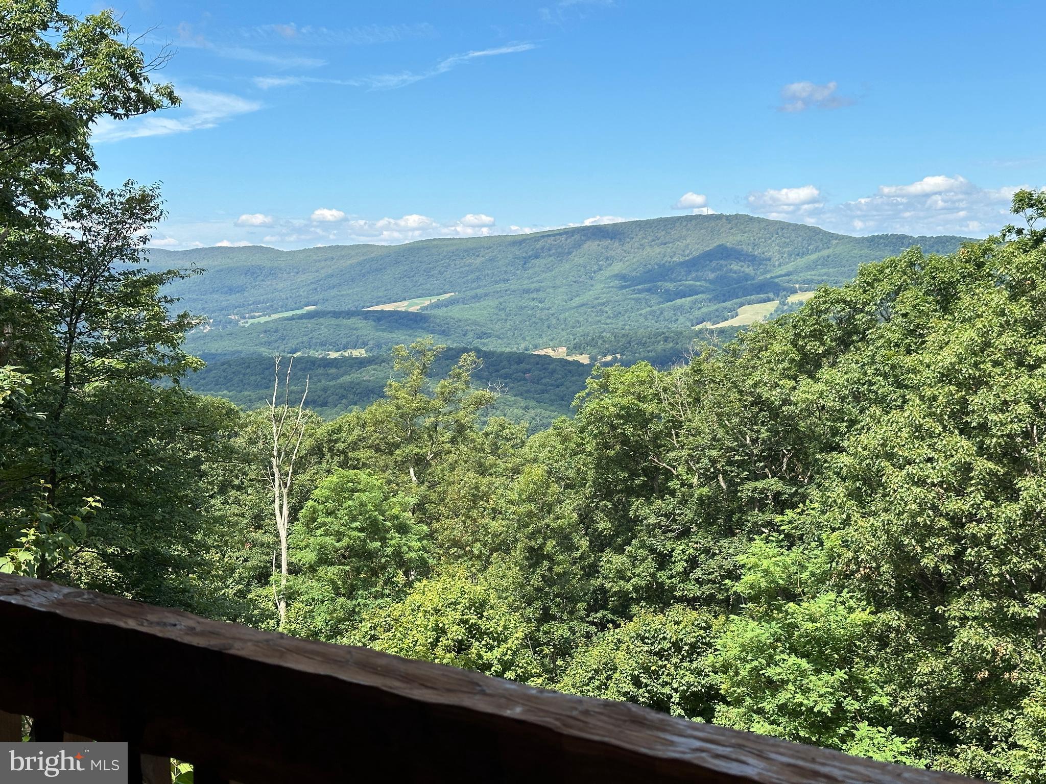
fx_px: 1450
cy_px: 392
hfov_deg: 39.7
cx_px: 523
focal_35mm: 48
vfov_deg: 30.3
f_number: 1.78
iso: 64
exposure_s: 1/2304
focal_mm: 6.86
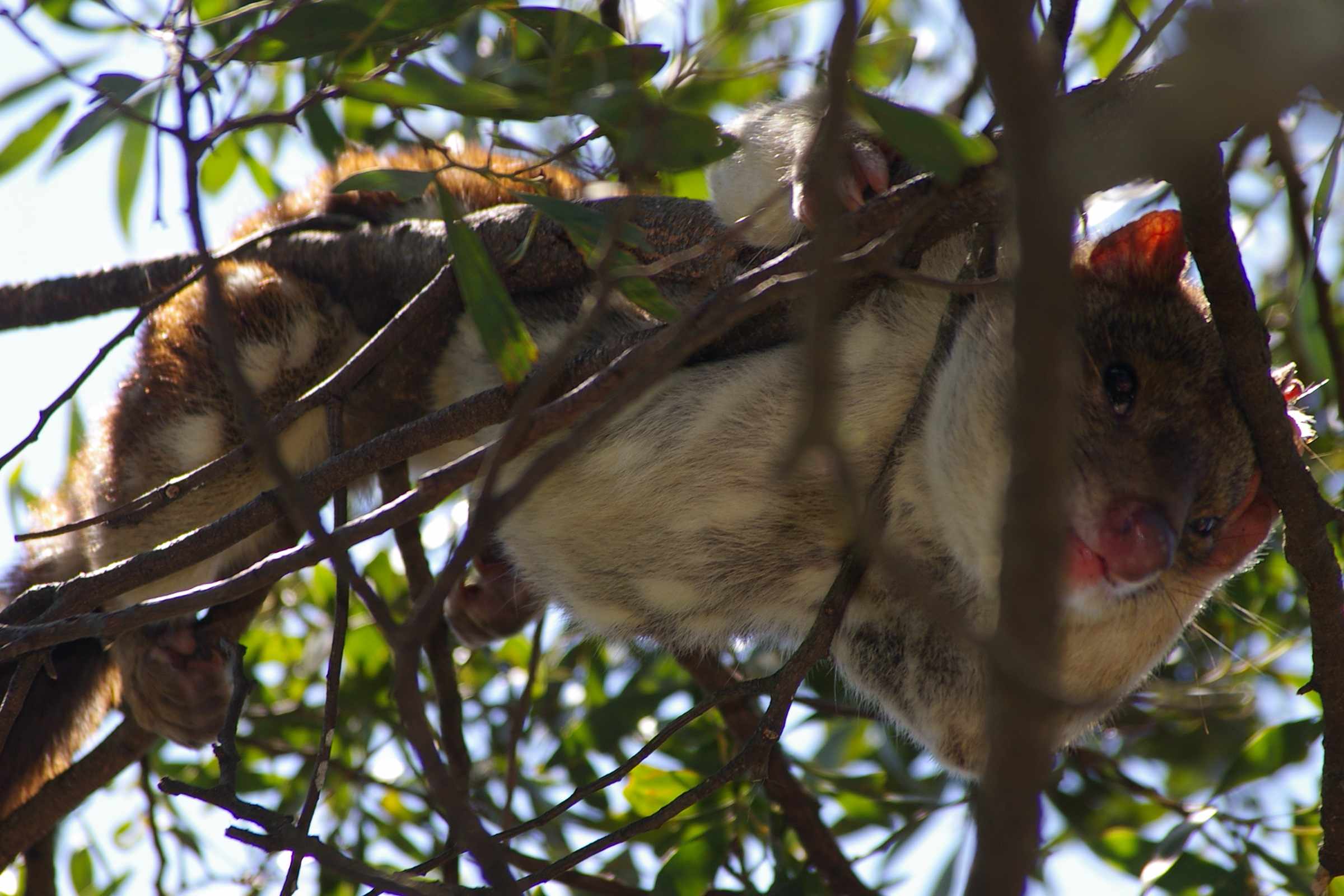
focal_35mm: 390
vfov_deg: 3.5
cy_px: 448
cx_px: 672
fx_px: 14559
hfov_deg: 5.3
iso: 200
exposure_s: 1/180
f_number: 6.7
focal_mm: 260
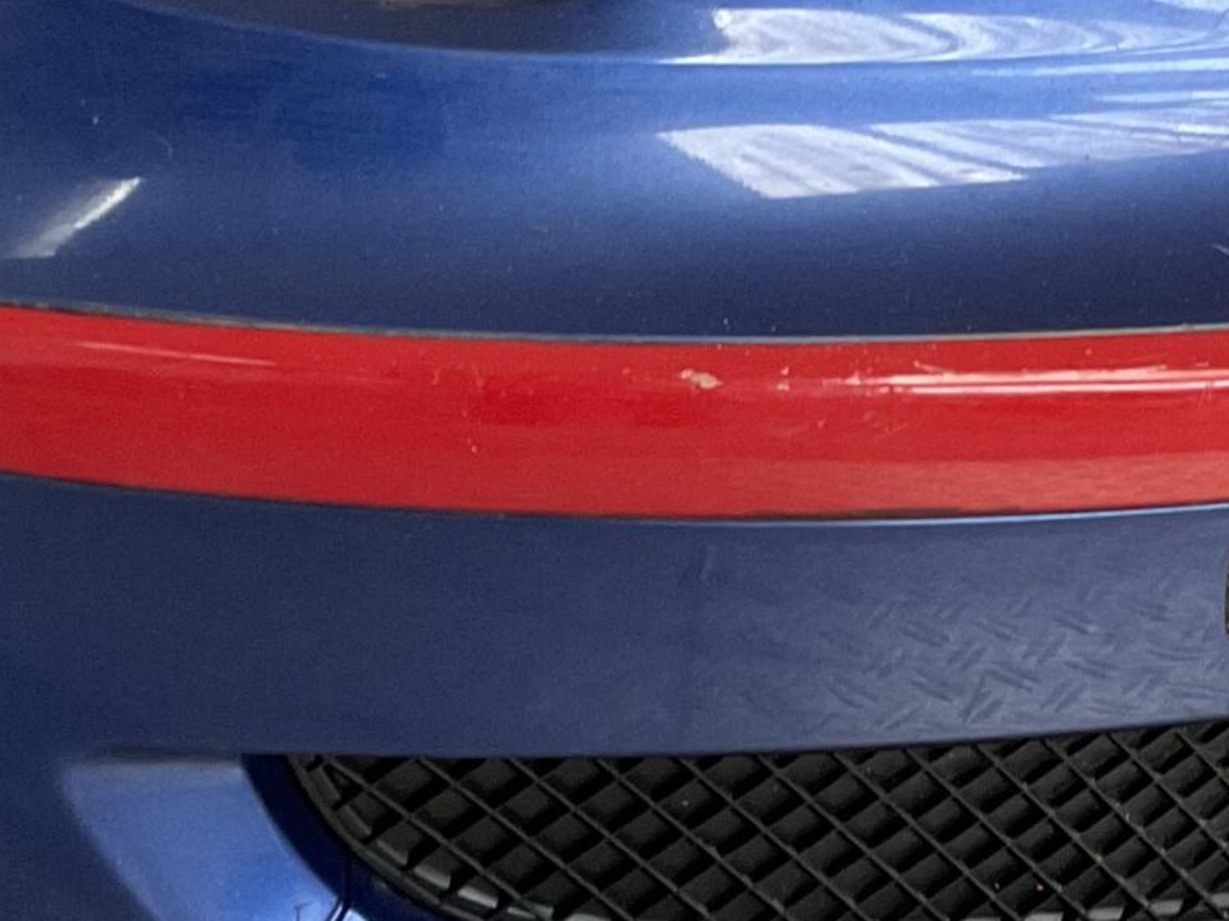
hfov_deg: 19.9
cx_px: 952
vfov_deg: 15.1
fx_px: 3478
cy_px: 357
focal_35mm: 98
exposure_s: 1/60
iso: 160
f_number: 1.8
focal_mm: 3
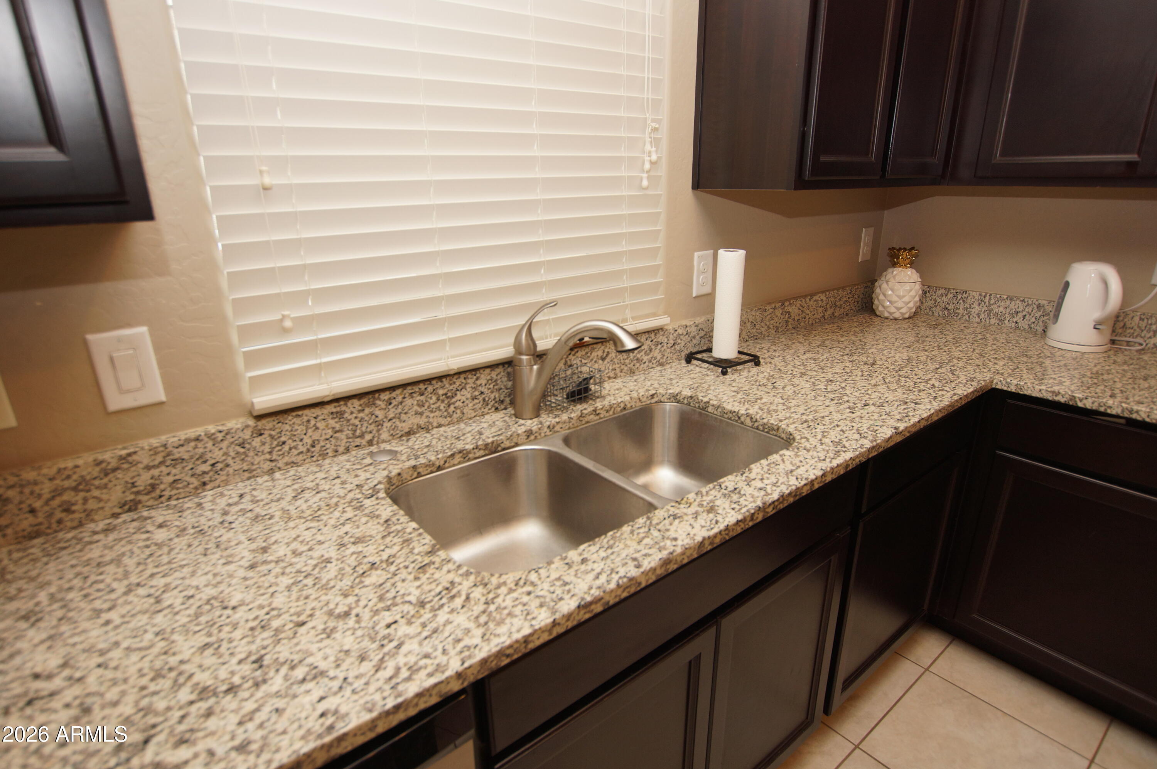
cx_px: 578
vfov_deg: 67.3
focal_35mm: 18
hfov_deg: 90.1
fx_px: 578
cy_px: 384
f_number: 4
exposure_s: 1/100
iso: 200
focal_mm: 12
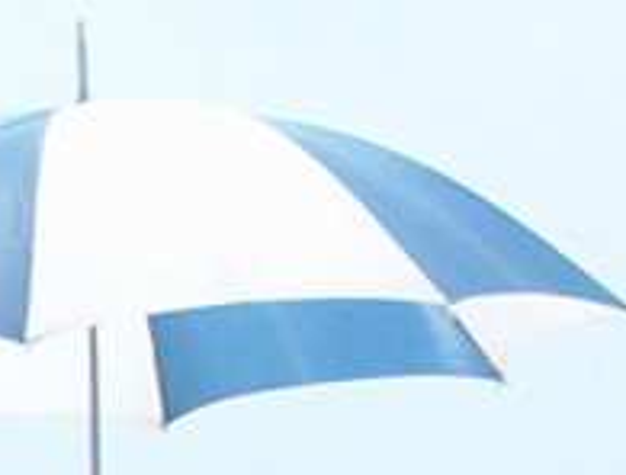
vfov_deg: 3.7
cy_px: 1332
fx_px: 7265
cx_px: -1136
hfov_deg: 4.7
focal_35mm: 400
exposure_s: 1/503
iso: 100
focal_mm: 8.74
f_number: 6.16
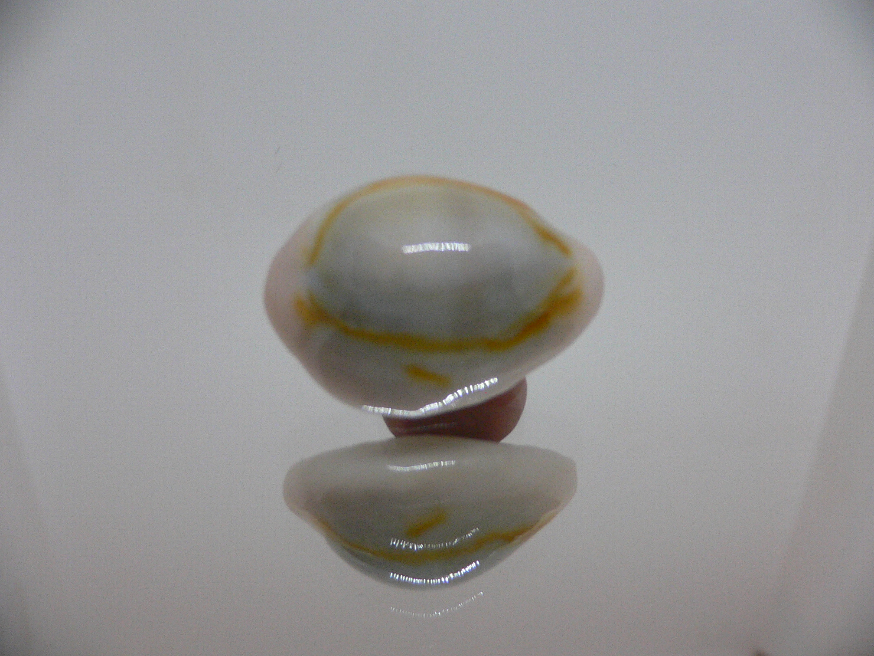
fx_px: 884
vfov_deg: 40.7
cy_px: 328
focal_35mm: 35
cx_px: 437
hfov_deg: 52.6
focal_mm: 4.6
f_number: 2.8
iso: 200
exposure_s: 1/60
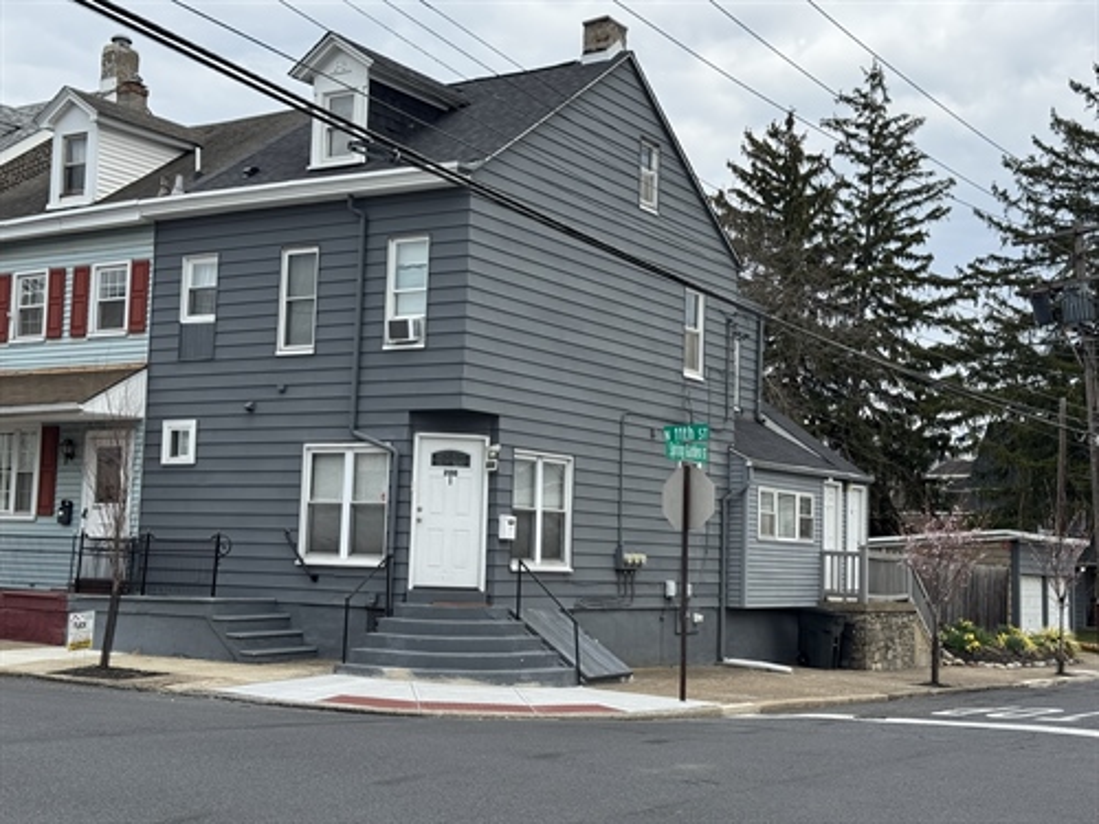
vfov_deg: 30.3
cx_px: 550
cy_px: 412
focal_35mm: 48
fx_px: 1524
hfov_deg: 39.7
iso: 64
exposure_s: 1/2415
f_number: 1.78
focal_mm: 6.76
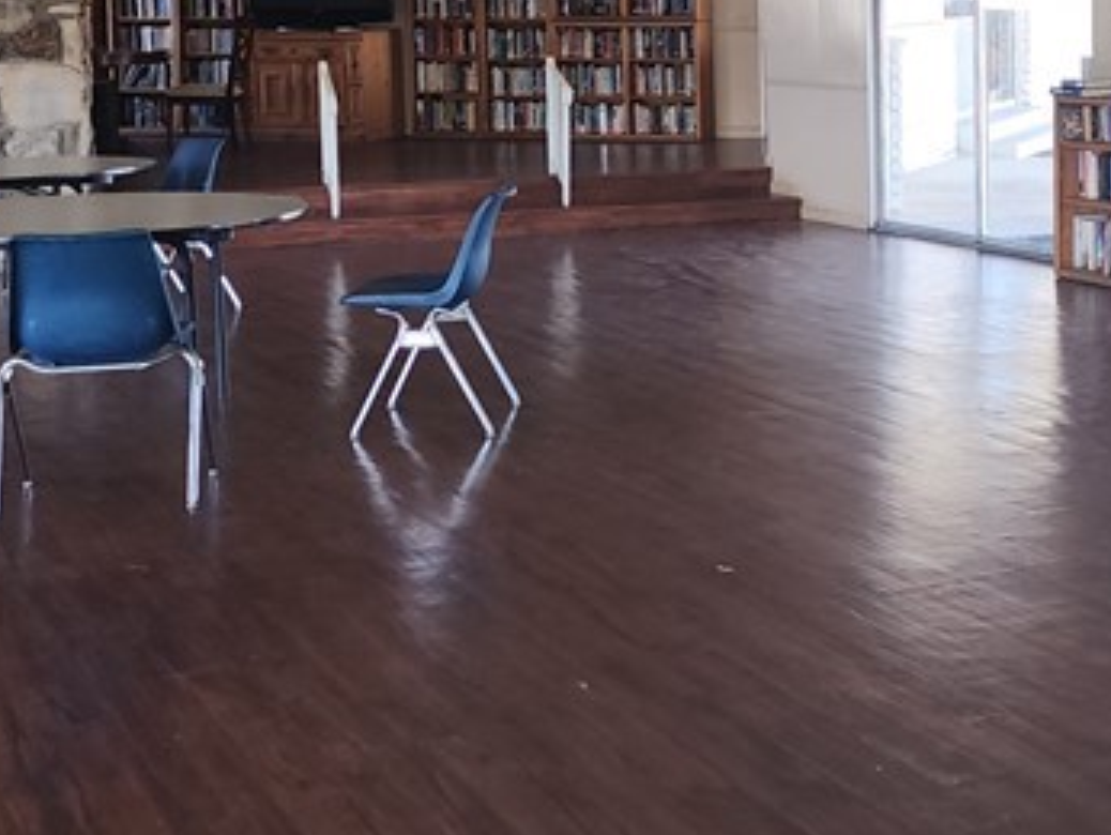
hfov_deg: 27.8
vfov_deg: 21.4
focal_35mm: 68
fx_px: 2184
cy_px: 193
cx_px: 928
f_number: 1.8
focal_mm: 6.4
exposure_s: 1/60
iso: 50
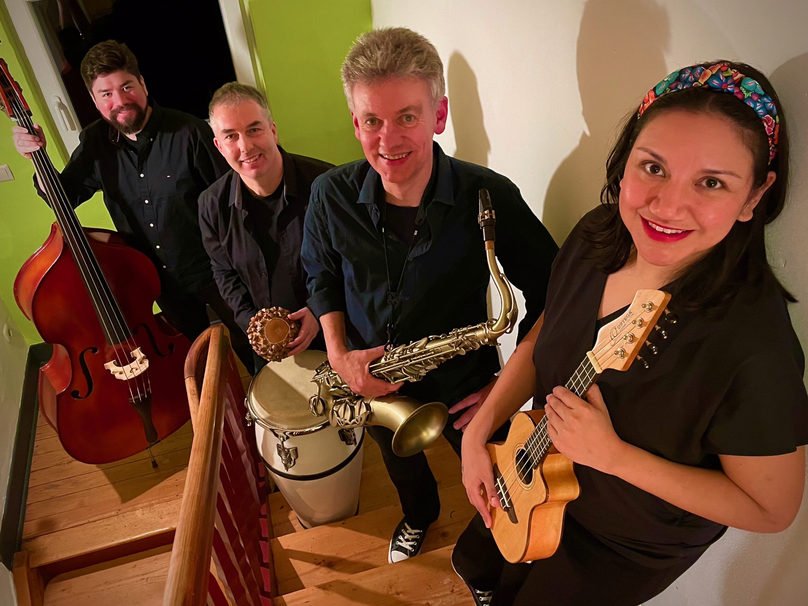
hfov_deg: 67.3
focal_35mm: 26
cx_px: 404
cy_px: 303
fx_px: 607
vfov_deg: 53.1
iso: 500
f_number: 1.6
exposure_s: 1/25
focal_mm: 4.2
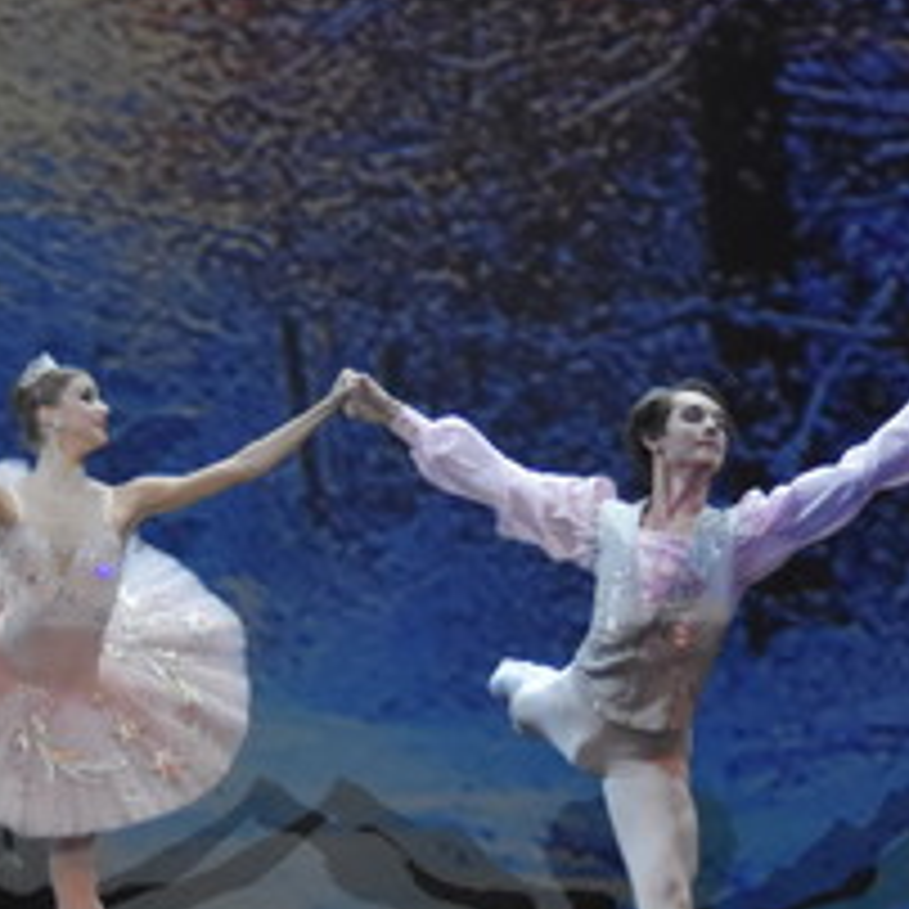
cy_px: 396
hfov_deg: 2.9
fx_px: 18212
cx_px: 76
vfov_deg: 2.9
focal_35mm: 613
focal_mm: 120
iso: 3200
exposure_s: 1/500
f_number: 4.8
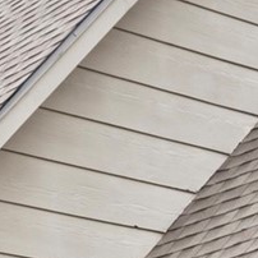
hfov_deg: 9.9
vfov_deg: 9.6
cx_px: -257
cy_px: 592
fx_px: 1389
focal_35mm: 165
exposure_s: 1/200
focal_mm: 19.2
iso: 250
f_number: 9
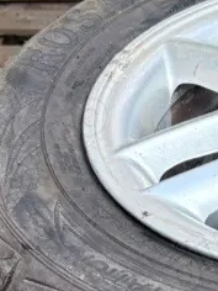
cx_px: 376
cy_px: 245
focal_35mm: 147
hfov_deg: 9.6
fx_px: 1234
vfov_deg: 13.3
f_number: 1.6
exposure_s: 1/236
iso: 80
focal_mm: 5.96
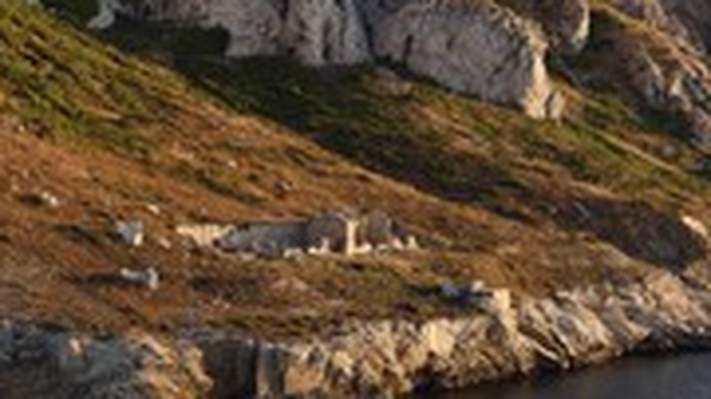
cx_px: 470
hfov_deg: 25.5
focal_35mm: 83
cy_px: 213
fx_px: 1564
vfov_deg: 14.5
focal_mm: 34
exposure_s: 1/250
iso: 200
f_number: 6.3
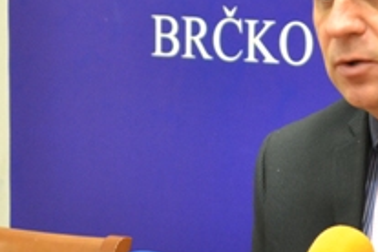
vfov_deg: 5.4
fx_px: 2672
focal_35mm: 255
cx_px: 362
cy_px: 120
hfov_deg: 8.1
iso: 2200
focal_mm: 55
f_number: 5.6
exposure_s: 1/30
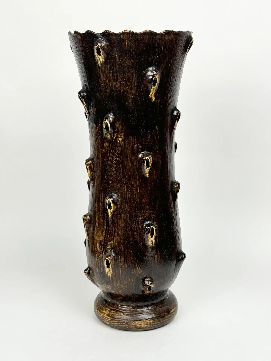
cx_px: 136
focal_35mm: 48
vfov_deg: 39.7
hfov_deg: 30.3
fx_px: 501
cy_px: 180
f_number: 1.78
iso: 50
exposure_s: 1/127
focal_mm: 6.76
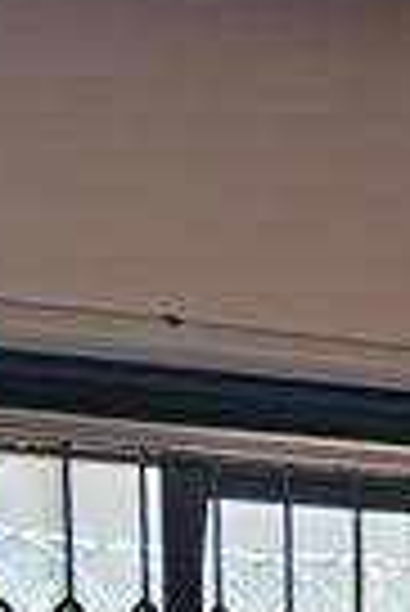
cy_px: 1372
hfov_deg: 8.9
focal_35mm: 147
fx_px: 2505
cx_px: 779
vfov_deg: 11.8
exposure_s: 1/33.3
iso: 857
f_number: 1.75
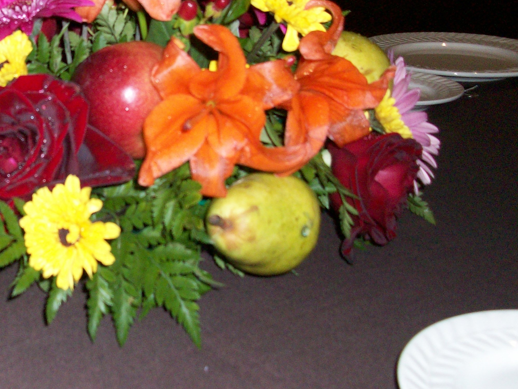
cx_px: 109
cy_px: 136
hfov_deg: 33.4
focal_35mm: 56
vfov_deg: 26.0
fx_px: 838
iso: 160
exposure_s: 1/60
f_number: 2.8
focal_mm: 5.7
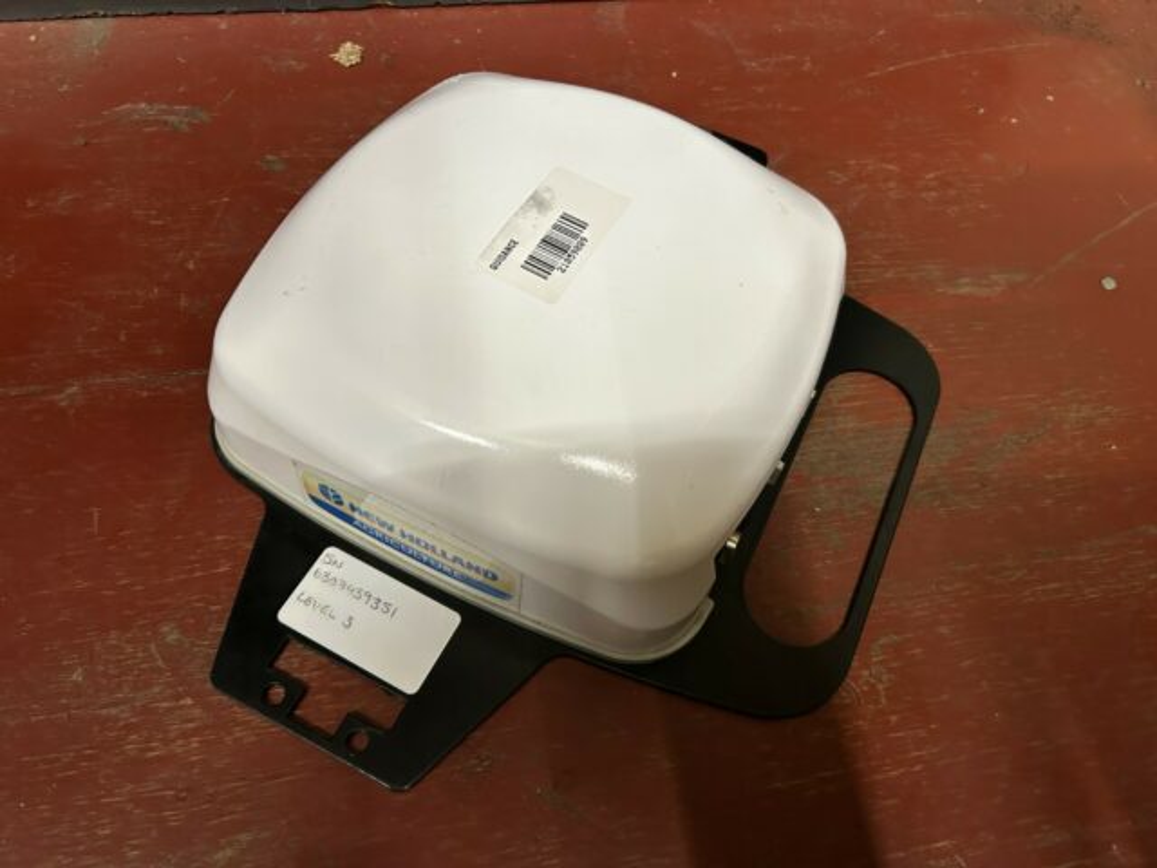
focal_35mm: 26
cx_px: 578
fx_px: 869
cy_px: 434
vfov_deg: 53.1
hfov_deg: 67.3
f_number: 1.5
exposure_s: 1/50
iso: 320
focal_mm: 5.7
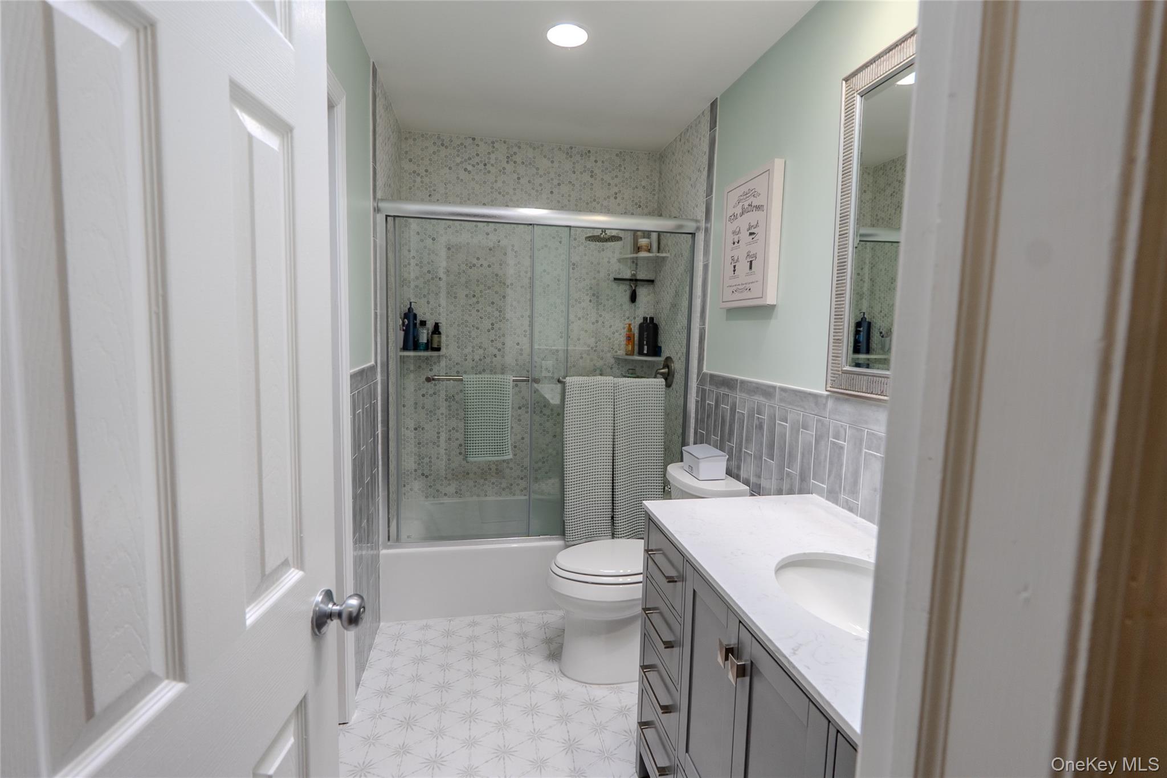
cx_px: 584
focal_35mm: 17
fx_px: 551
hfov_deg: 93.3
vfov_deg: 70.4
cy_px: 389
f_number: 5
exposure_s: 1/40
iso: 200
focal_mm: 11.5
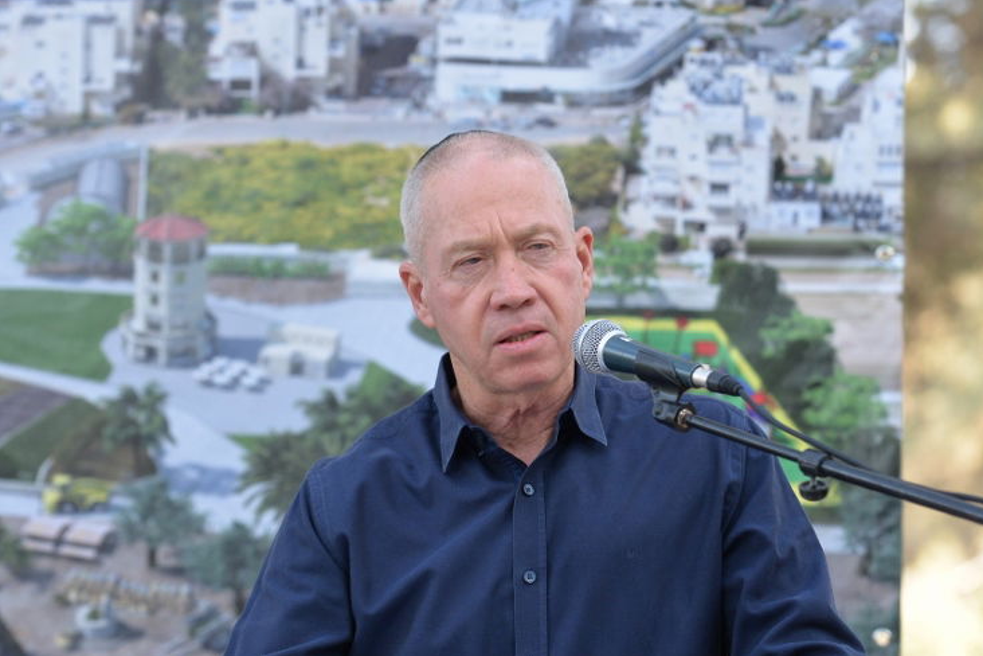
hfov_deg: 12.2
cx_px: 450
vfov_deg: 8.2
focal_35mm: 168
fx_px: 4587
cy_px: 360
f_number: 4.5
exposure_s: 1/250
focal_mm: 120
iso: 1000
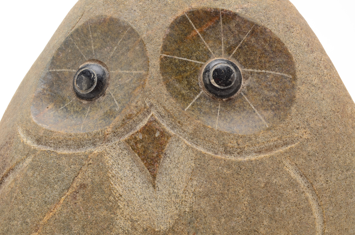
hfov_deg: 24.7
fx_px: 812
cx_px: 178
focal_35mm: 82
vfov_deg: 16.5
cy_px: 118
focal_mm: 55
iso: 100
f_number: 18
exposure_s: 1/160
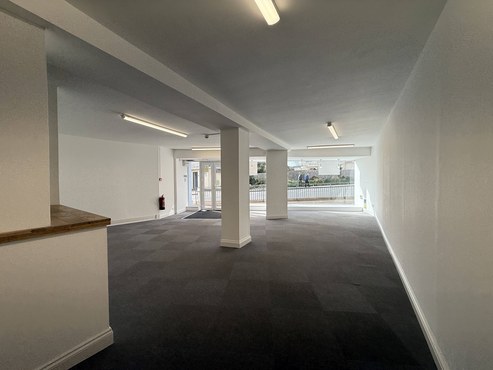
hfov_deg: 102.1
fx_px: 199
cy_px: 185
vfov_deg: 85.7
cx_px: 246
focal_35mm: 14
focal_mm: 2.22
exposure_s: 1/596
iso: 64
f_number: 2.2
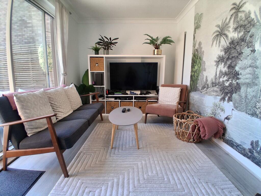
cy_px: 98
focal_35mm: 17
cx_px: 130
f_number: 2.2
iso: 80
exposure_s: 1/100
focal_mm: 1.4
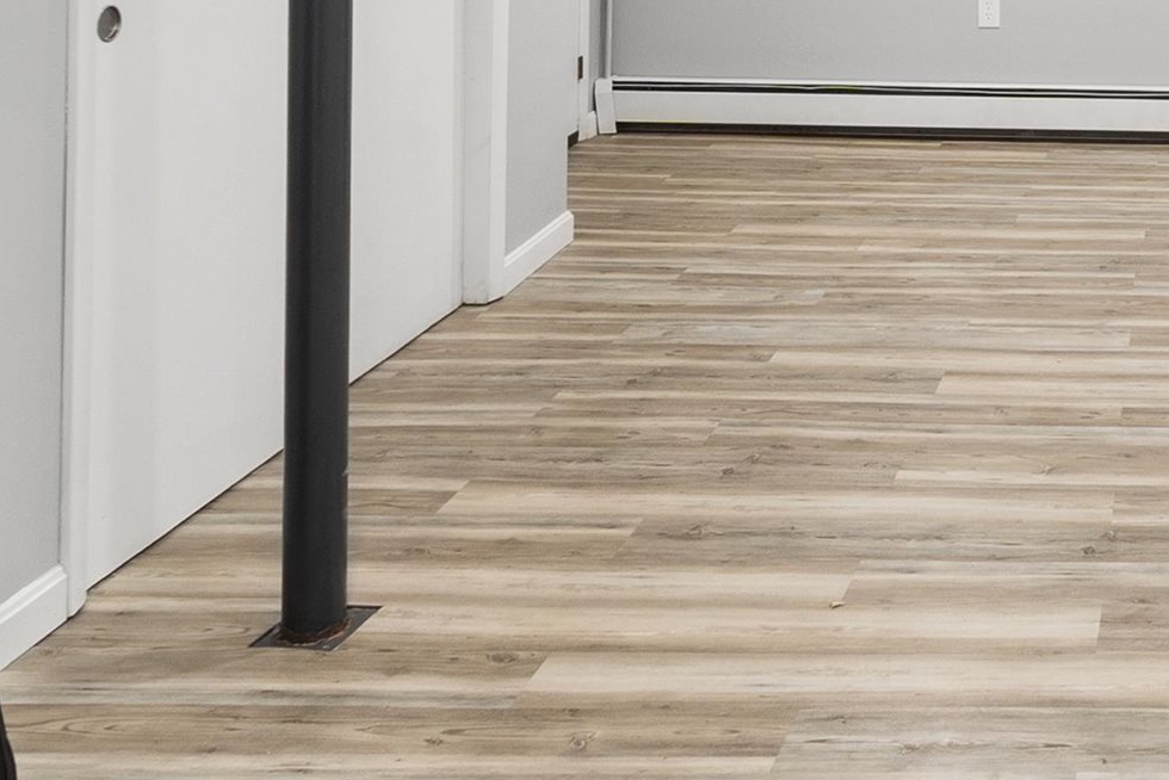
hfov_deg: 36.9
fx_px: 1527
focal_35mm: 47
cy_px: -194
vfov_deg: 25.3
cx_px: 1211
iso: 320
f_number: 8
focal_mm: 10
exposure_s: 1.6
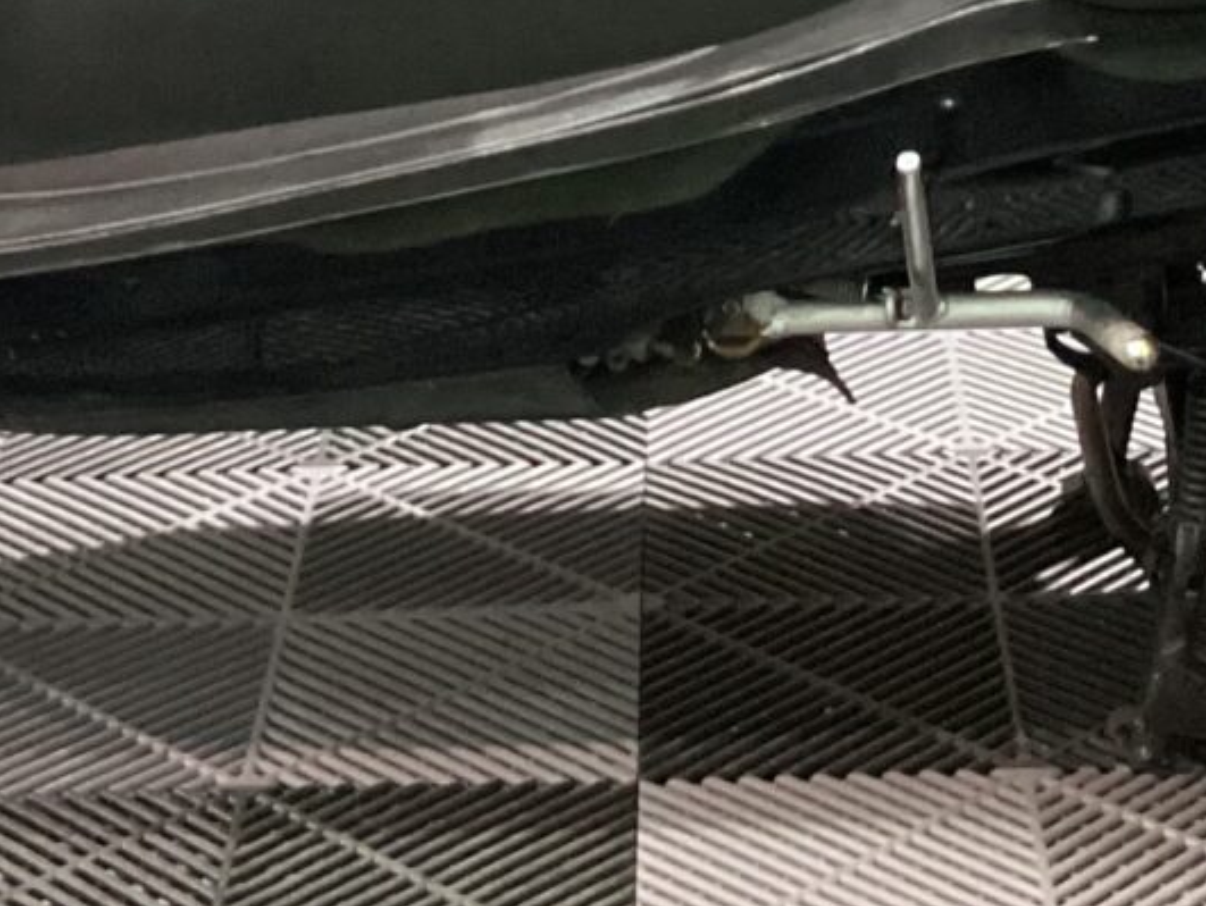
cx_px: 795
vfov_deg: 12.2
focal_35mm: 112
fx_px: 3905
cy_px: -697
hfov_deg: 17.5
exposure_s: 1/30
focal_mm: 3.3
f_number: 2.4
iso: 400
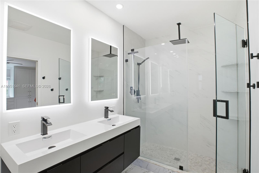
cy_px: 86
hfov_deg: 96.7
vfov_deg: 73.7
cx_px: 130
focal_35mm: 16
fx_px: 115
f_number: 8
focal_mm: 11
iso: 400
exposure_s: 1/320
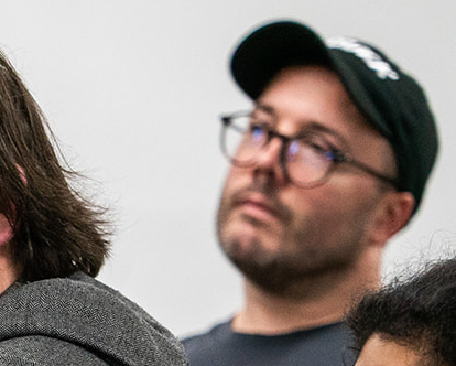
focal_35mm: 736
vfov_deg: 2.1
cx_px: -258
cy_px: 399
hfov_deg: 2.6
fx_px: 9942
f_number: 5.6
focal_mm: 203
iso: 2500
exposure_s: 1/160
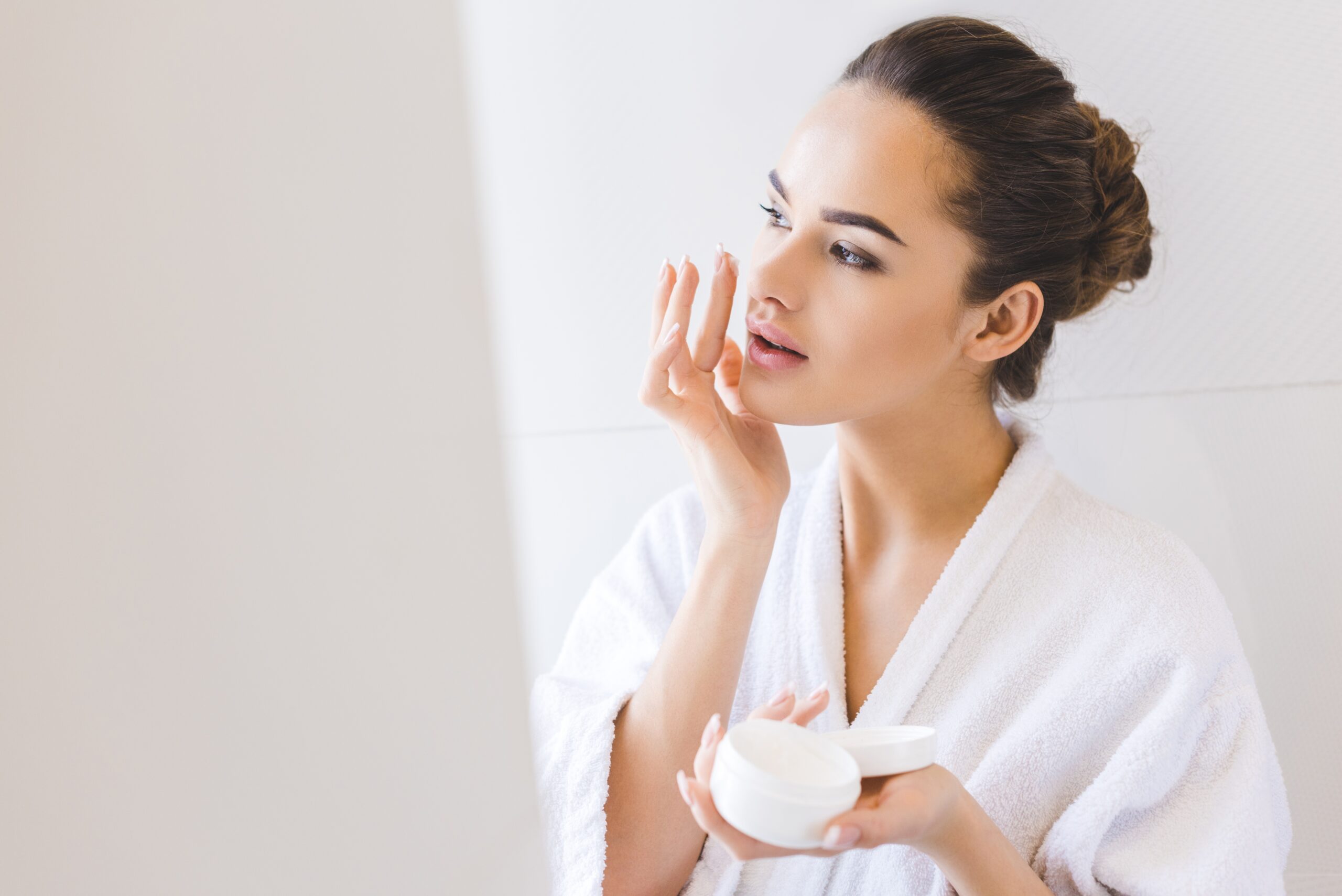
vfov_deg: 27.0
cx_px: 671
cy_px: 448
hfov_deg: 39.6
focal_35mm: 50
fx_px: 1865
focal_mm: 50
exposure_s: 1/160
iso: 400
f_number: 3.2
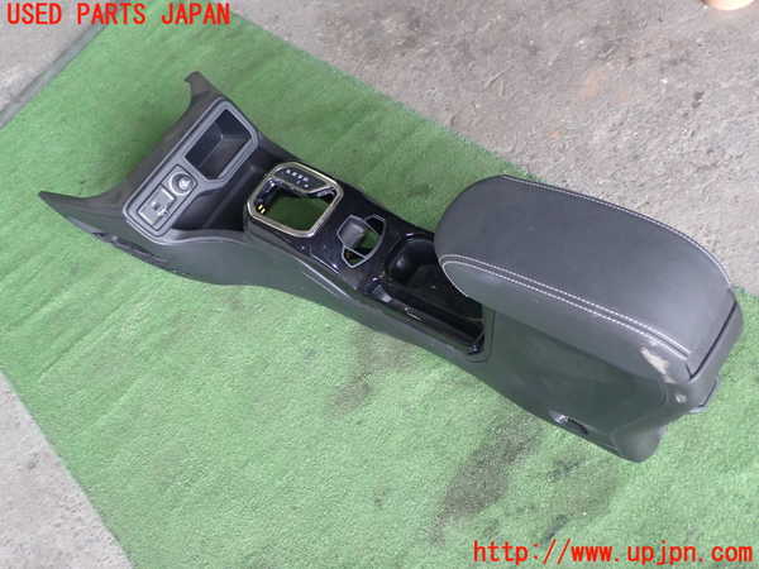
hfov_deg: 51.4
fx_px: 789
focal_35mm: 36
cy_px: 284
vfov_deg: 39.7
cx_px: 380
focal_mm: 6.37
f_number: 2.5
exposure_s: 1/40
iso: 200
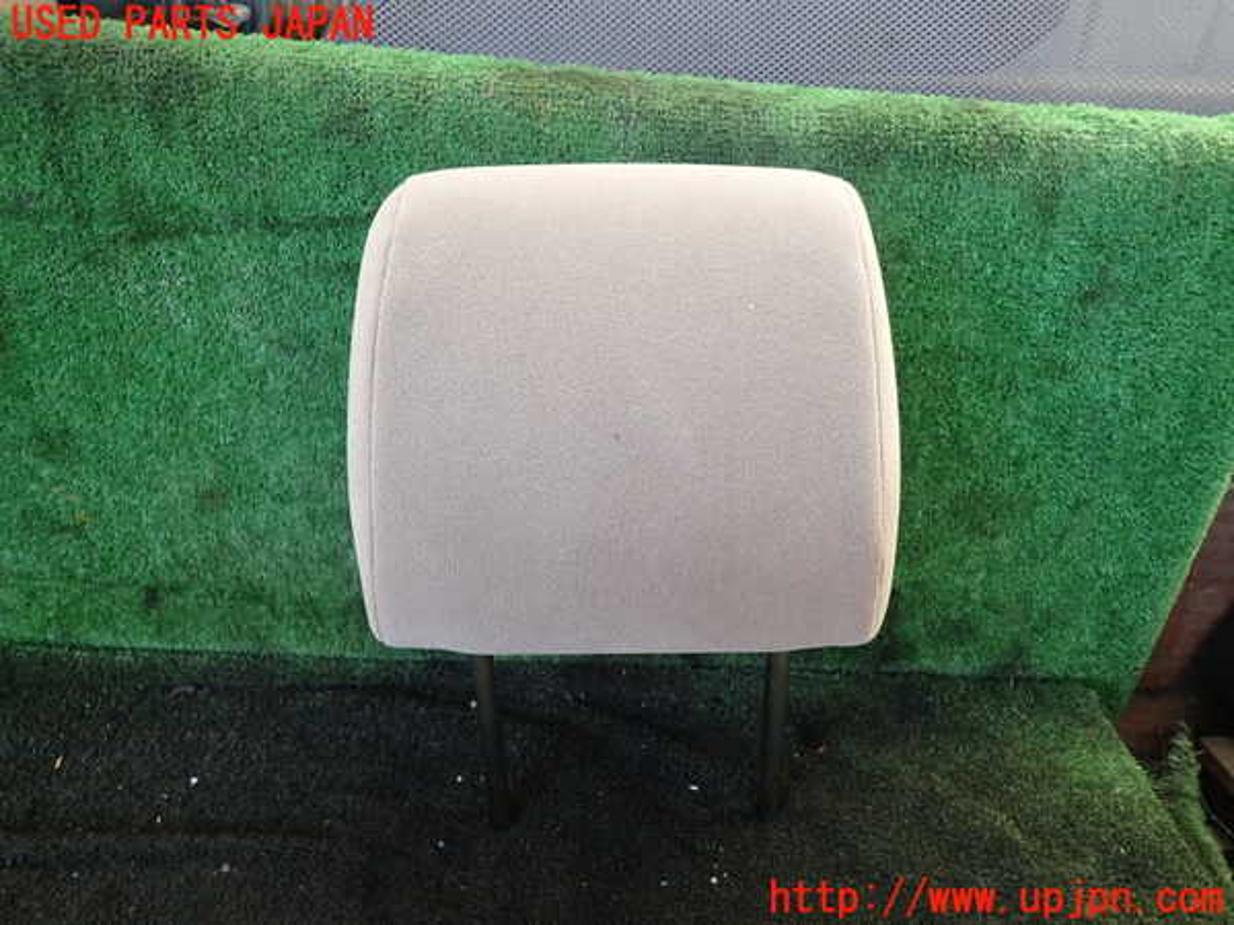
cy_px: 462
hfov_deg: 69.4
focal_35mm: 25
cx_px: 617
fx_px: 891
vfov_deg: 54.9
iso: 100
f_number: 2
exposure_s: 1/80
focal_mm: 4.5
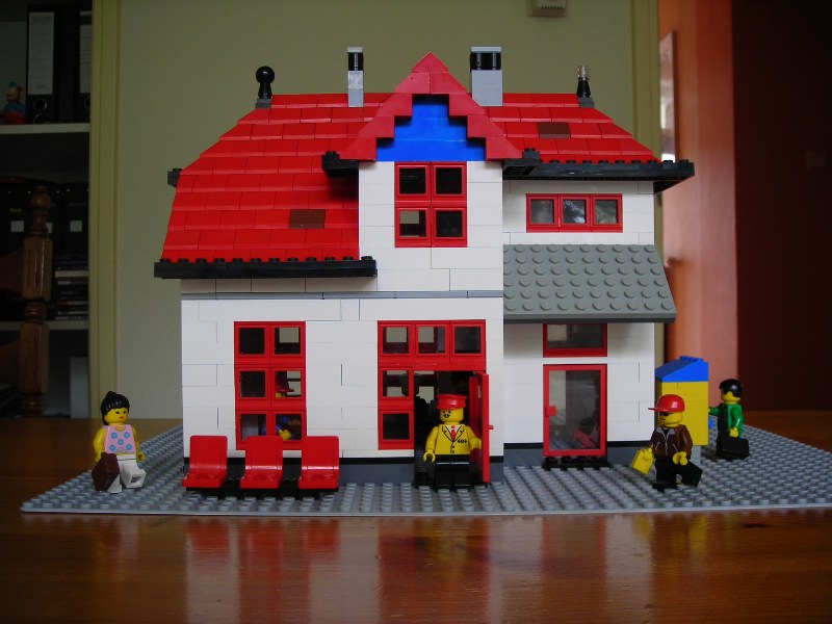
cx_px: 416
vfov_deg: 37.7
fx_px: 913
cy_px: 312
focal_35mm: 38
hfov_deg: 49.0
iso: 50
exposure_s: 1/14.8
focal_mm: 6.3
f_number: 3.2
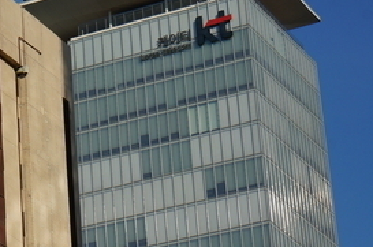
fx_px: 1934
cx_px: -83
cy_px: 46
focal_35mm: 187
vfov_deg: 7.3
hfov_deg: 10.8
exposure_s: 1/200
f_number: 13
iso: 100
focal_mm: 50
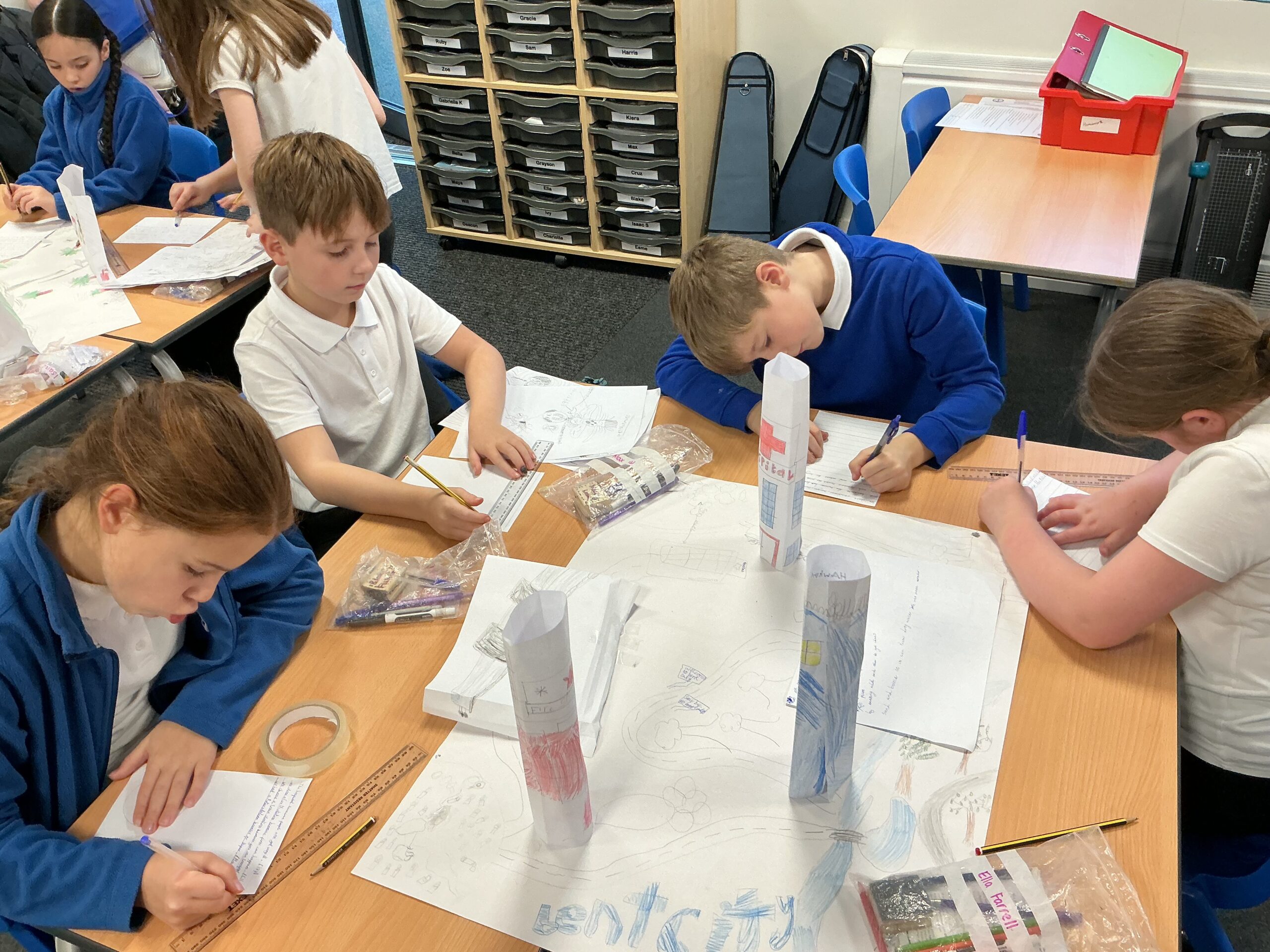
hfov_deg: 61.7
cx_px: 635
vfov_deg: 48.2
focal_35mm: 29
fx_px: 1064
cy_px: 476
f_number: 1.8
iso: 80
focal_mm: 3
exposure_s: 1/60
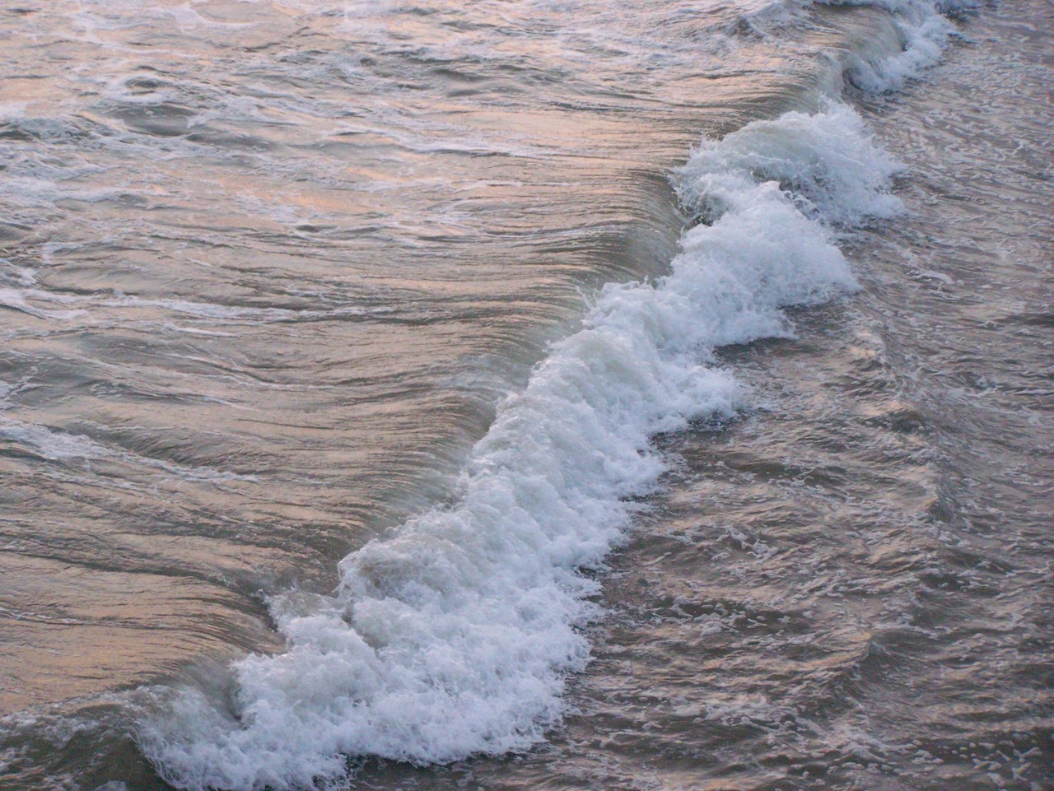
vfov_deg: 14.1
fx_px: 3198
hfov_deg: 18.7
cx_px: 527
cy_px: 396
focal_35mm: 105
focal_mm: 17.5
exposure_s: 1/250
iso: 400
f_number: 3.2
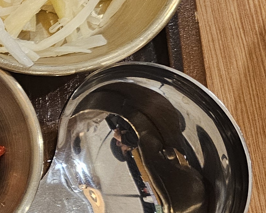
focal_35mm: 109
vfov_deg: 14.1
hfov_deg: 15.1
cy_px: 165
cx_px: -220
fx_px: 858
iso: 500
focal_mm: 6.3
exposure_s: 1/120
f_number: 1.7
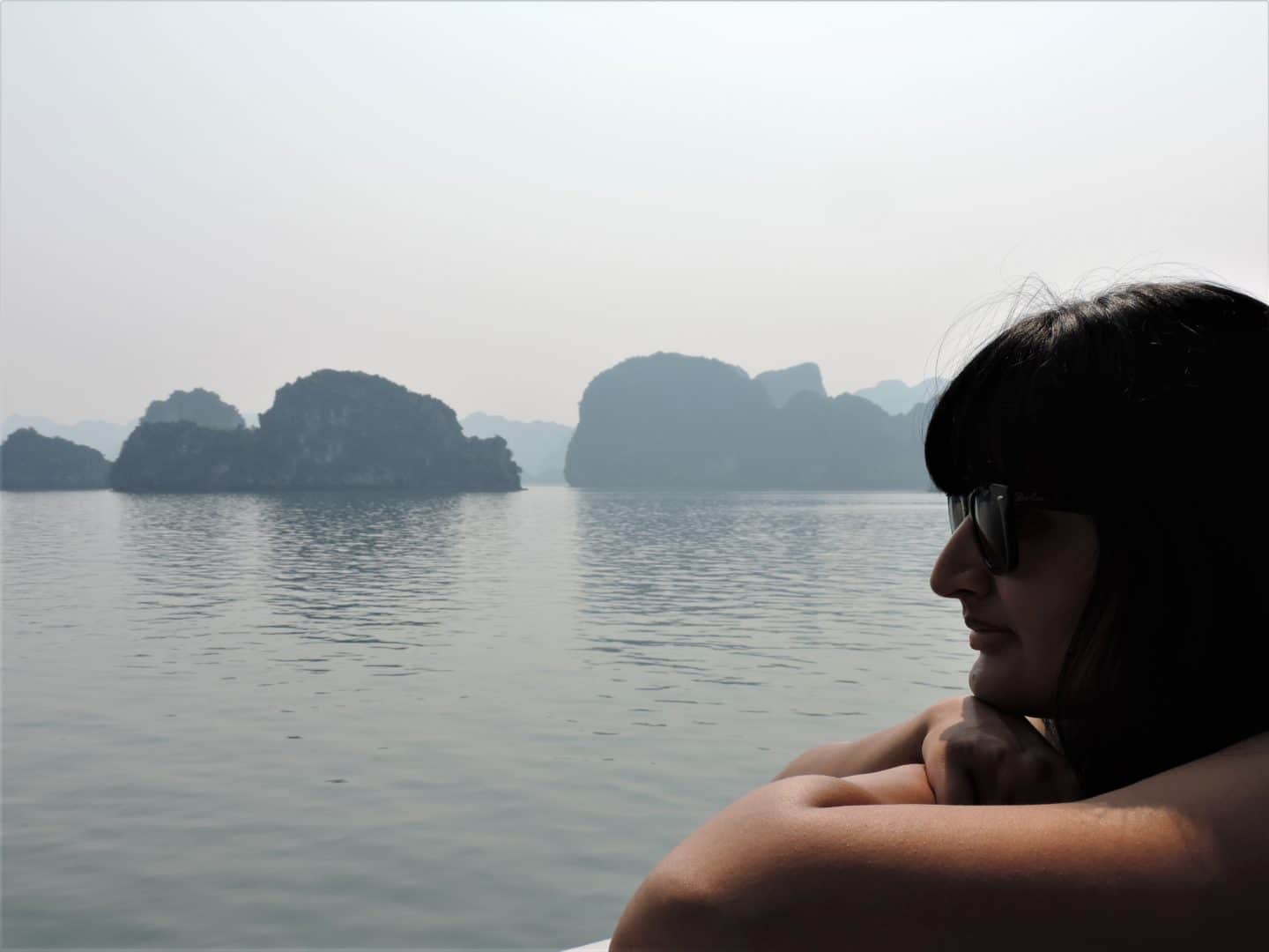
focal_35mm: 33
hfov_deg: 55.4
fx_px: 1210
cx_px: 634
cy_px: 476
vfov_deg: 42.9
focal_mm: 5.8
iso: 80
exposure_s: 1/1250
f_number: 4
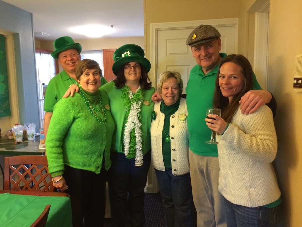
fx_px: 262
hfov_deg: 60.0
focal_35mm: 30
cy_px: 114
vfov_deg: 46.8
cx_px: 151
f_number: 2.2
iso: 320
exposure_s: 1/17
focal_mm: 4.12
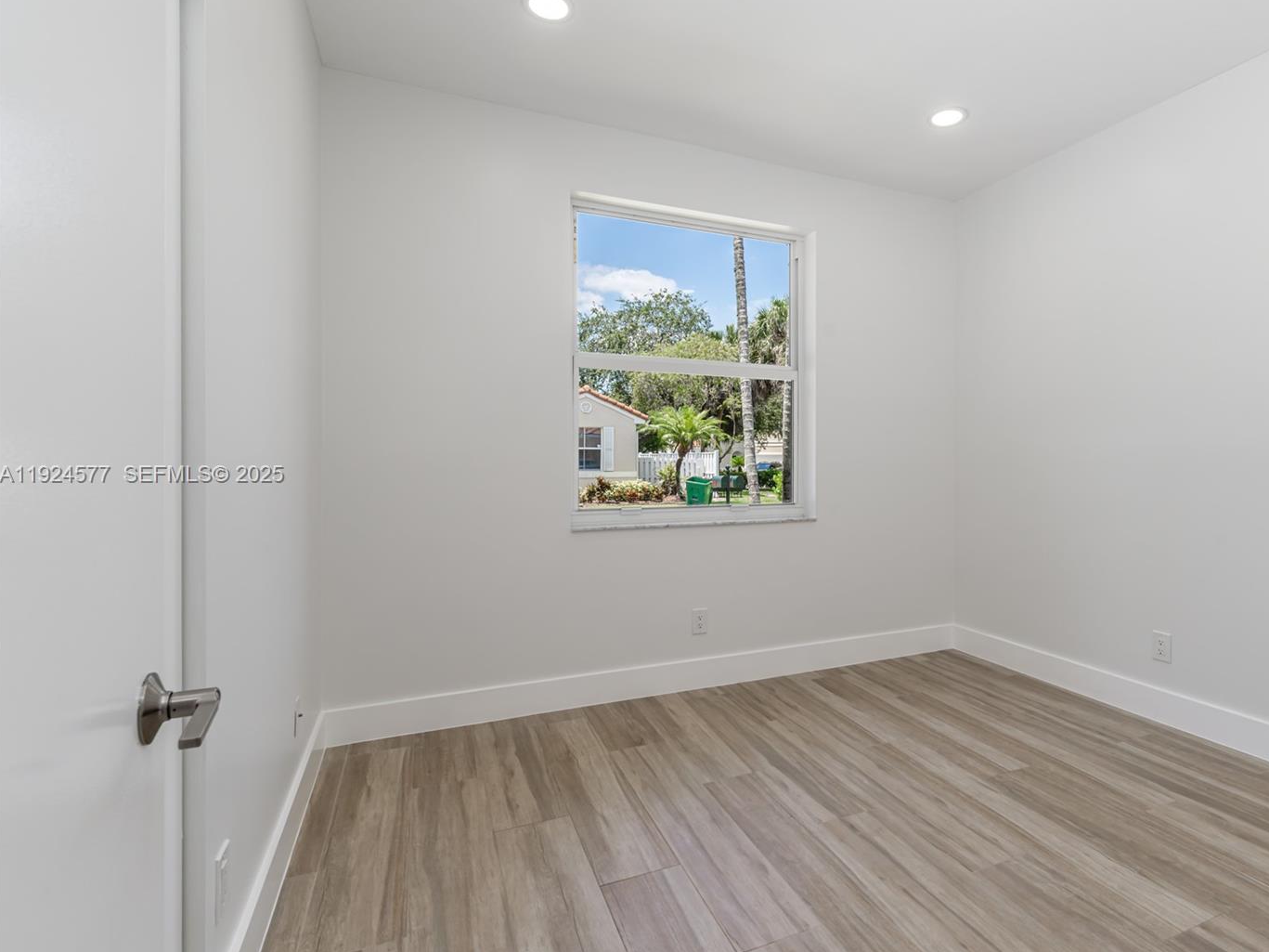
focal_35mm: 18
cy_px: 476
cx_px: 737
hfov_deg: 87.0
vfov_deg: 71.6
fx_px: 660
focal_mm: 16
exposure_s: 1/125
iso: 200
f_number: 10
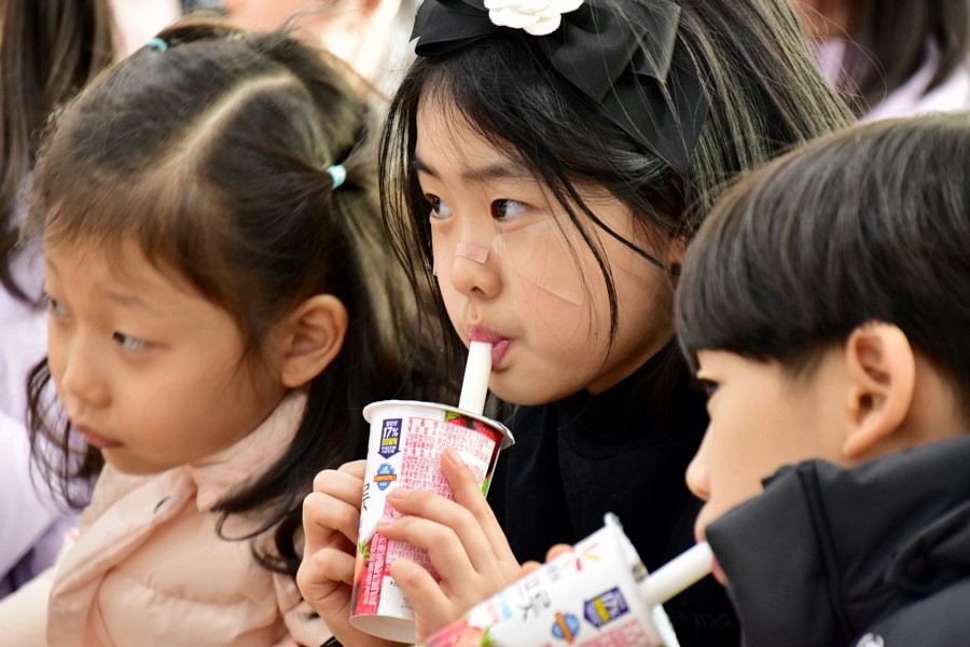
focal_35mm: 300
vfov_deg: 4.6
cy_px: 324
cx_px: 485
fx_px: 8083
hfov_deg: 6.9
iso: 800
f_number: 6.3
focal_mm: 200
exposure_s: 1/20
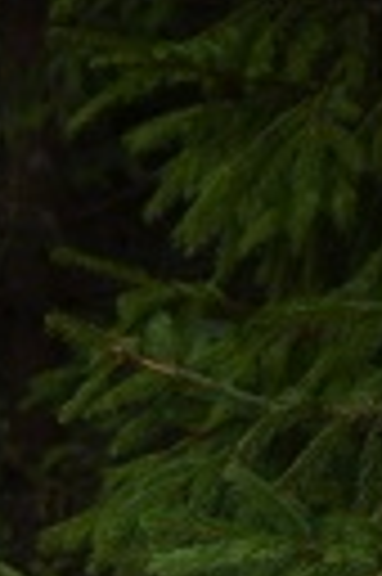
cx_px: -378
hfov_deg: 1.7
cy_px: 1696
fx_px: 12974
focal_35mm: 813
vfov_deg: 2.5
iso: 200
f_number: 6.3
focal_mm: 92
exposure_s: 1/160
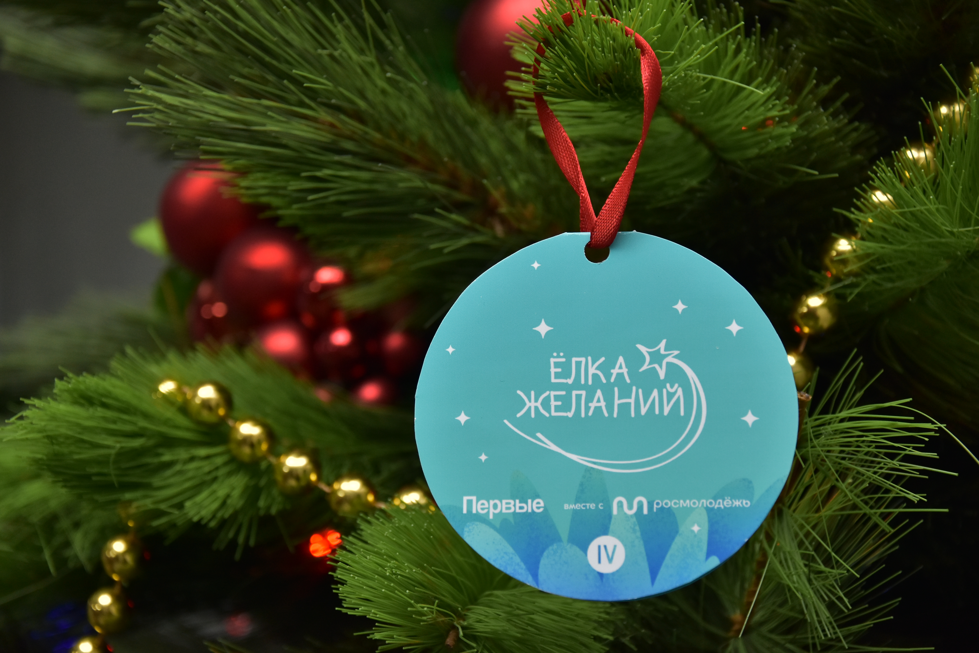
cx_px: 490
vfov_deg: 18.2
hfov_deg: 27.0
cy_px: 326
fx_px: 2039
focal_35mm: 75
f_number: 5
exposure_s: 1/200
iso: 800
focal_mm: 50
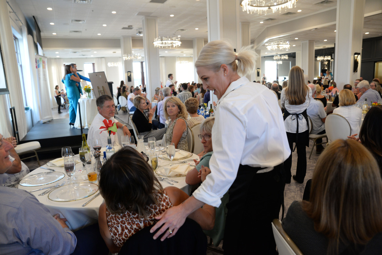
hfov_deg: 69.4
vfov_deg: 49.6
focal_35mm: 26
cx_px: 191
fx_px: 276
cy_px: 128
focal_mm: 26
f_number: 5
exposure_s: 1/160
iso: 1250
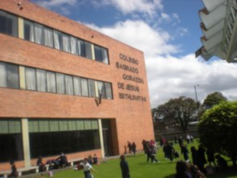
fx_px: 260
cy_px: 89
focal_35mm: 38
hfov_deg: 49.0
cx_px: 118
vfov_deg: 37.8
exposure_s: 1/813
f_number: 4.6
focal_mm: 6.3
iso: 89
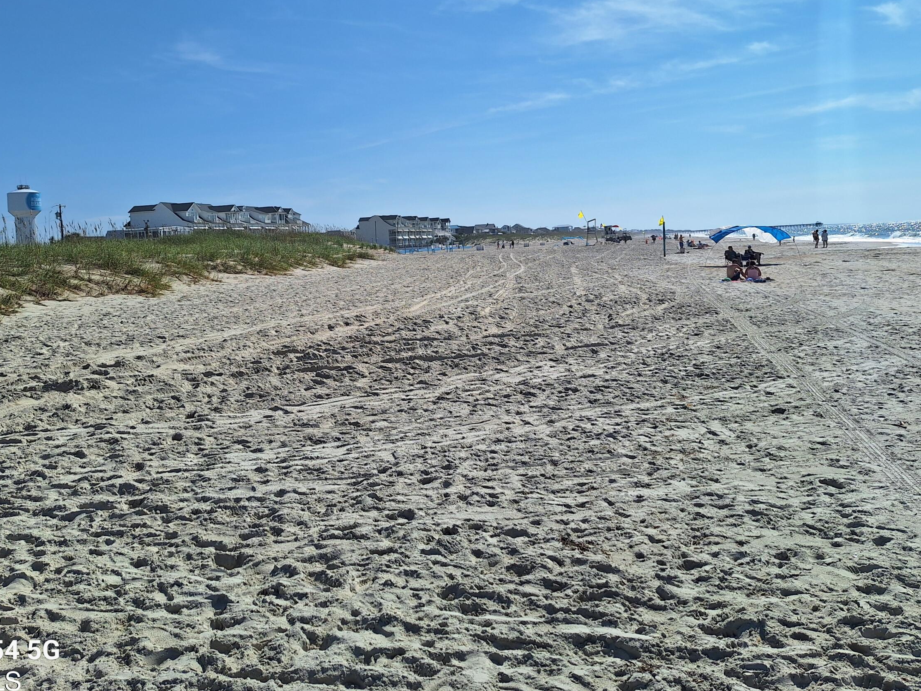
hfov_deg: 58.3
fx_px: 825
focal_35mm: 31
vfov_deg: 45.0
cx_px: 444
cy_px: 258
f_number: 1.8
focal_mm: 5.54
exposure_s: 1/6329
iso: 40
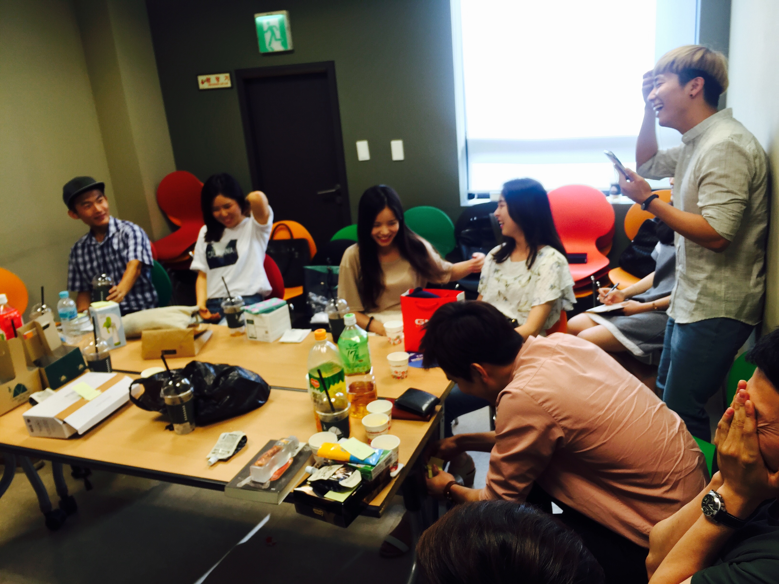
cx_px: 390
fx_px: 653
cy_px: 292
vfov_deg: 48.2
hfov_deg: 61.7
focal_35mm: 29
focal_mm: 4.15
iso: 32
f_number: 2.2
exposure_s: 1/60
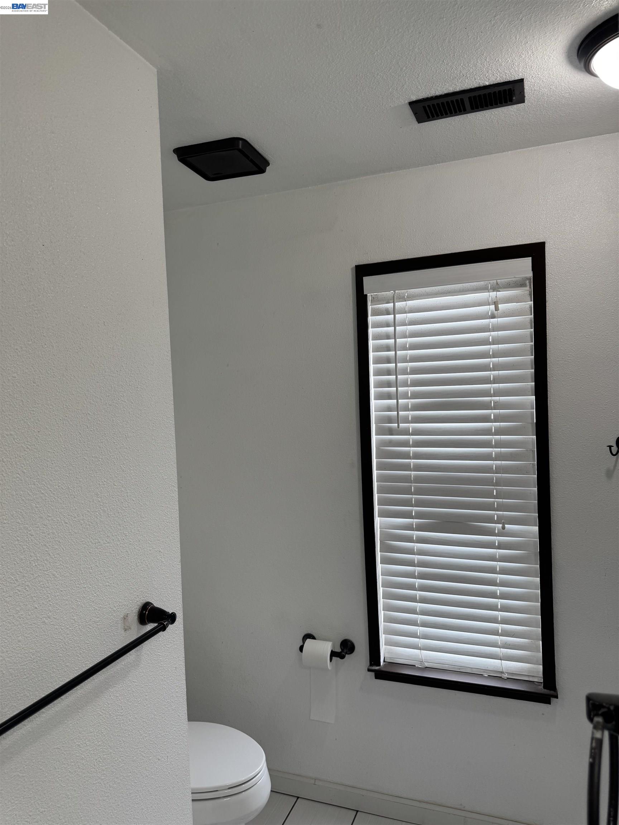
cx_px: 310
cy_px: 412
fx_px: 572
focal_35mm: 24
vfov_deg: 71.6
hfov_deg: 56.8
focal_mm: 6.76
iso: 80
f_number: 1.78
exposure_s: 1/120
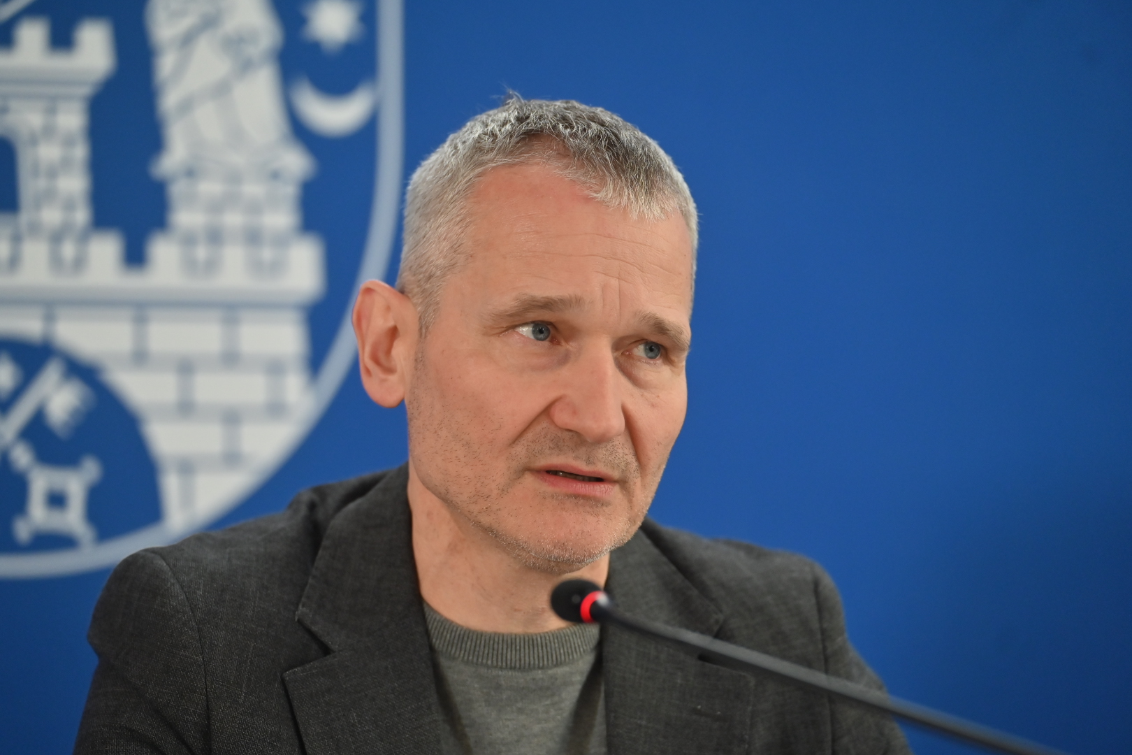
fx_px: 4245
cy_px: 378
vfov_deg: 10.2
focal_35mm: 135
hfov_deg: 15.2
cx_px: 566
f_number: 2.8
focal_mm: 135
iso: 1600
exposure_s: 1/400
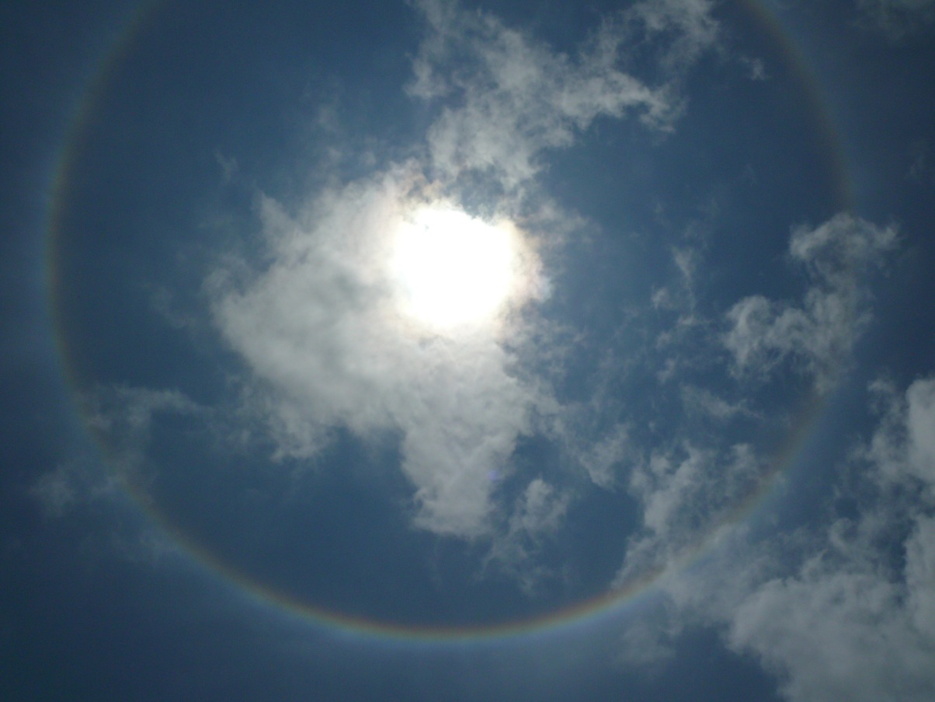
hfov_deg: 52.6
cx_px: 468
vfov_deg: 40.7
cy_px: 351
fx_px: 945
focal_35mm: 35
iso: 100
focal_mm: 7.4
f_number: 11
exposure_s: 1/1600
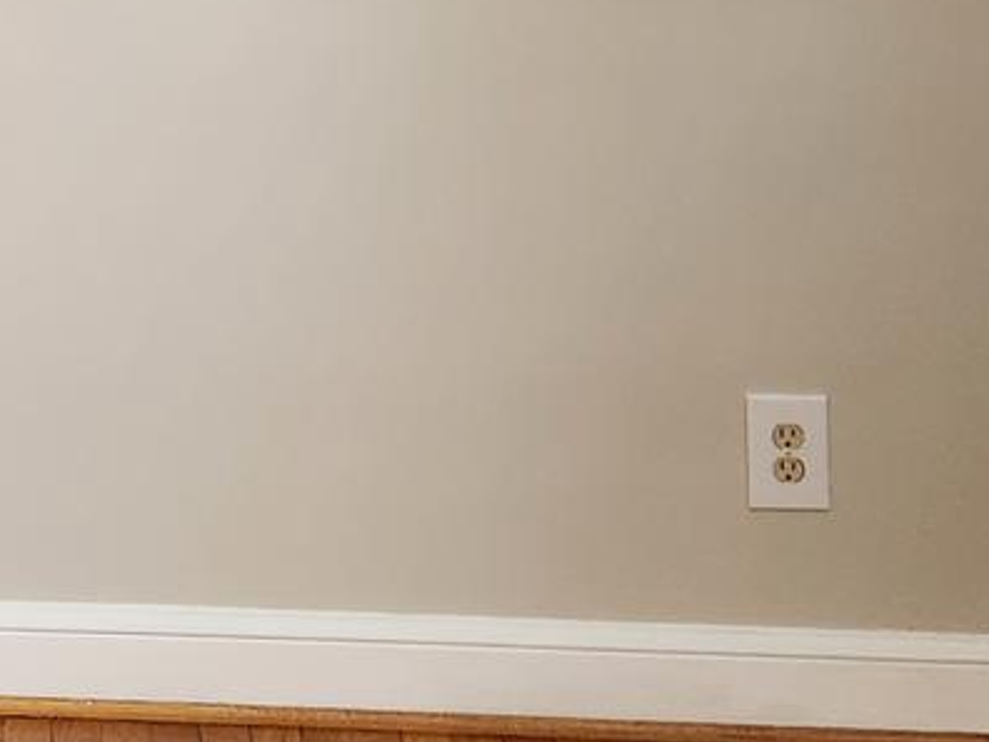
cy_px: -395
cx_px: -422
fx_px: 3400
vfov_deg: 11.9
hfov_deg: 15.5
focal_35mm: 119
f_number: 1.8
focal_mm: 5.4
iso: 160
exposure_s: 1/120
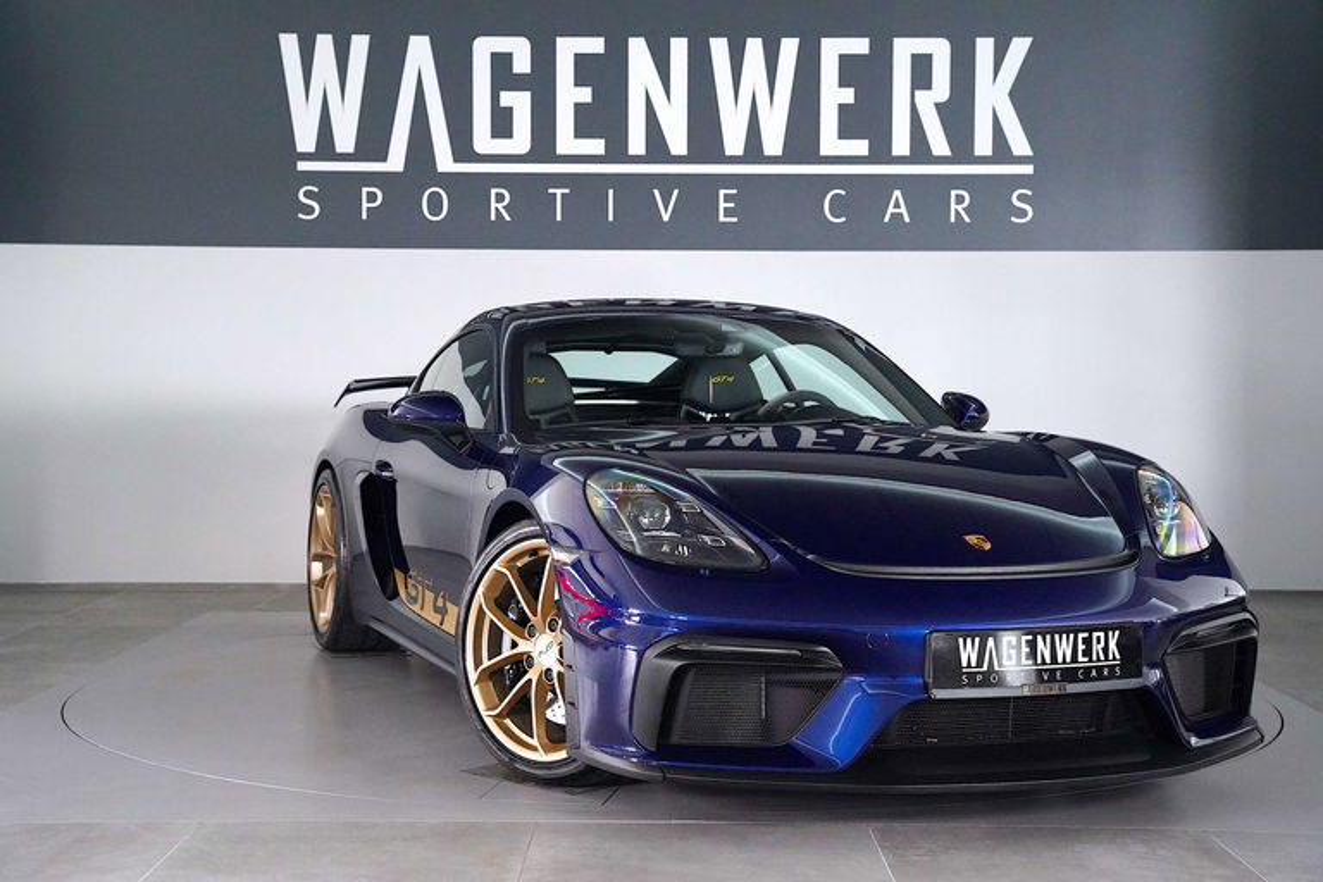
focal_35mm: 52
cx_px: 662
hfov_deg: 38.0
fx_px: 1922
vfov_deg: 25.8
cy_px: 441
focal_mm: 52.3
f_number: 5.6
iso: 12800
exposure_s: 1/40
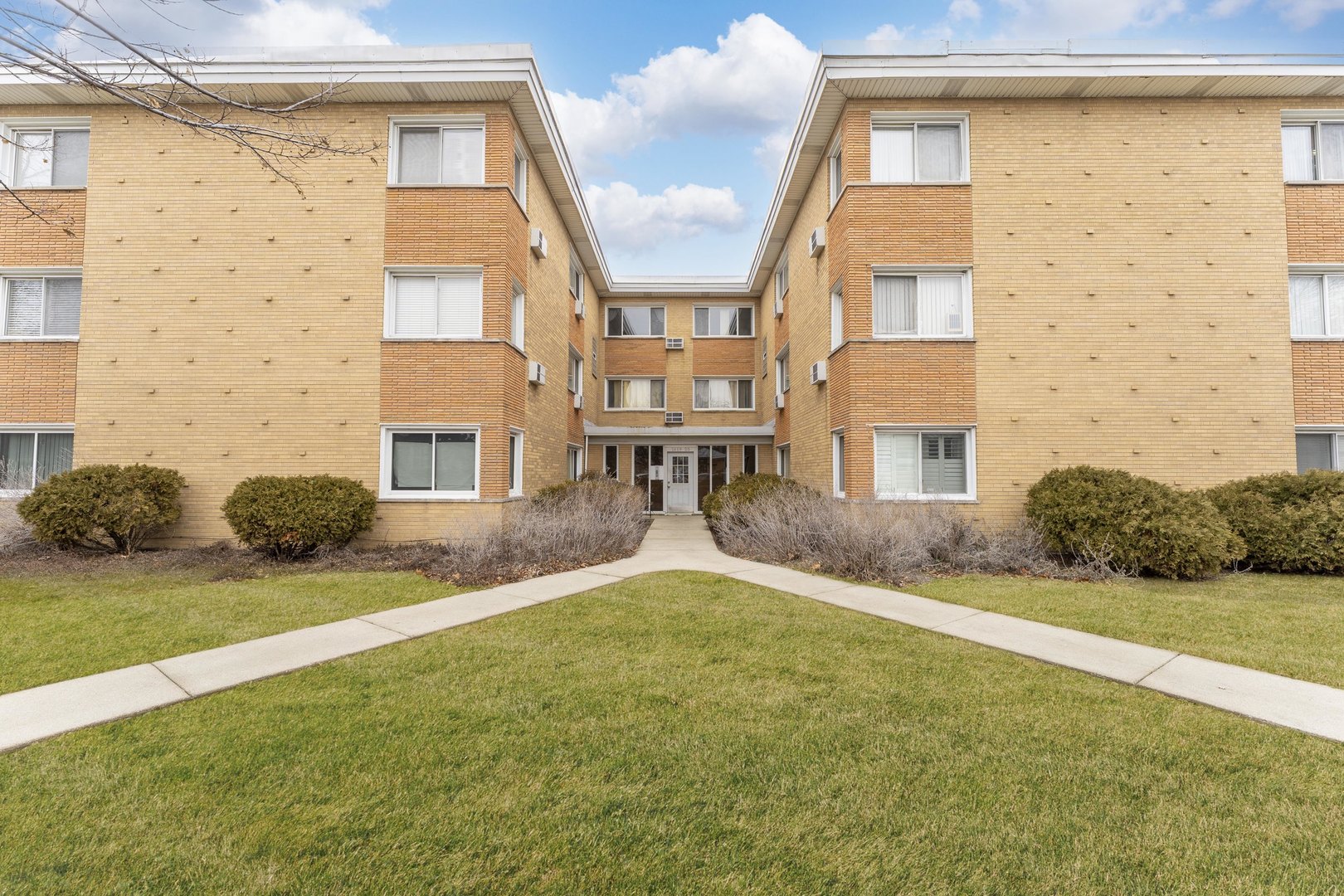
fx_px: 523
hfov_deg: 104.3
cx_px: 672
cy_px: 448
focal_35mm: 14
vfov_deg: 81.2
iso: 200
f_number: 9
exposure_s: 1/40
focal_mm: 14
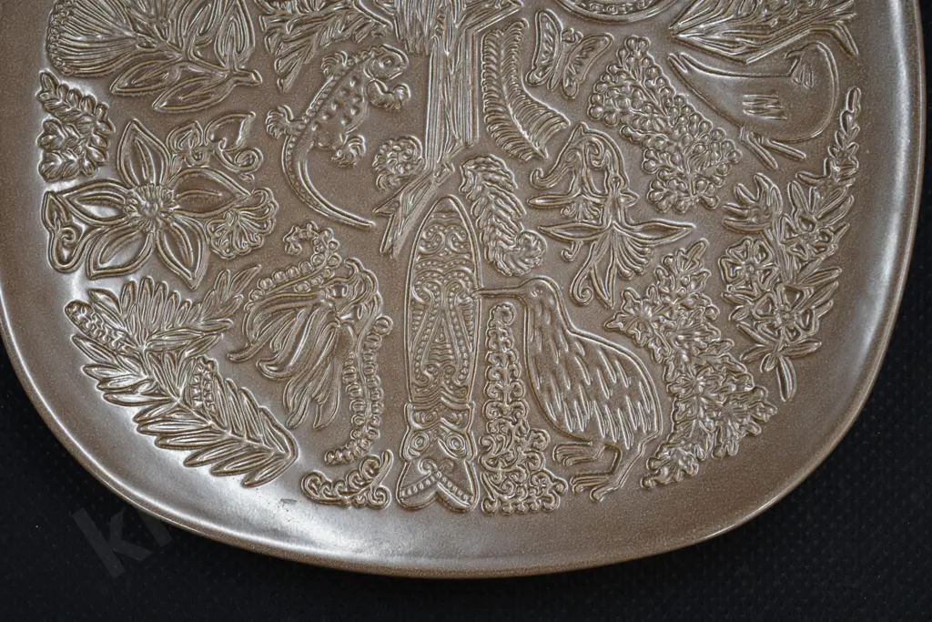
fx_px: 1631
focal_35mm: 63
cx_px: 466
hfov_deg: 31.9
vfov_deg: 21.6
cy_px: 311
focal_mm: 42
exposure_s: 1/80
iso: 400
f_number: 5.3
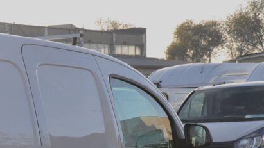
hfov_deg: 15.5
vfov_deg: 9.0
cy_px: 193
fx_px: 931
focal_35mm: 133
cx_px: -58
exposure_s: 1/250
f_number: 8
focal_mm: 34
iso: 500
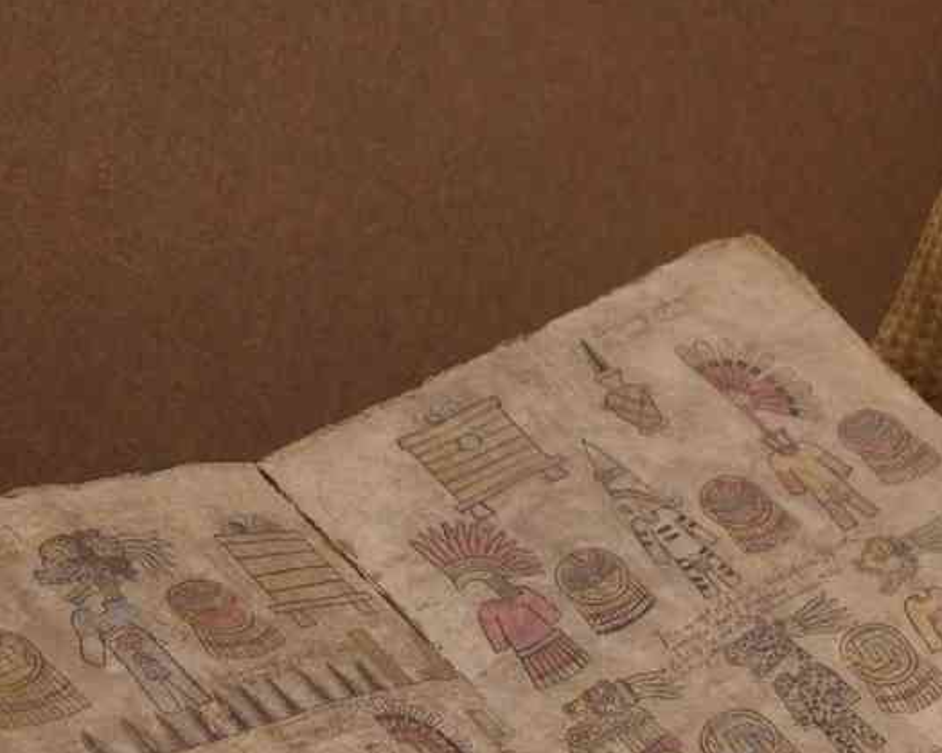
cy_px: 563
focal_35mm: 94
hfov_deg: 20.2
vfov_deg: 16.3
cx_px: 752
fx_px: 2617
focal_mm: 35
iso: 3200
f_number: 4
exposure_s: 1/50
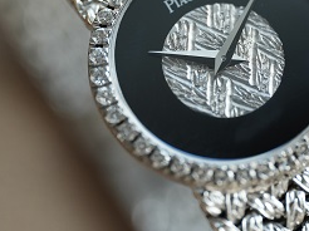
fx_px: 2568
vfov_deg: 5.2
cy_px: 89
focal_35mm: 288
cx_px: 222
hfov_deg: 6.9
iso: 500
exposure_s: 1/250
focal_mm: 105
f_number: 2.8
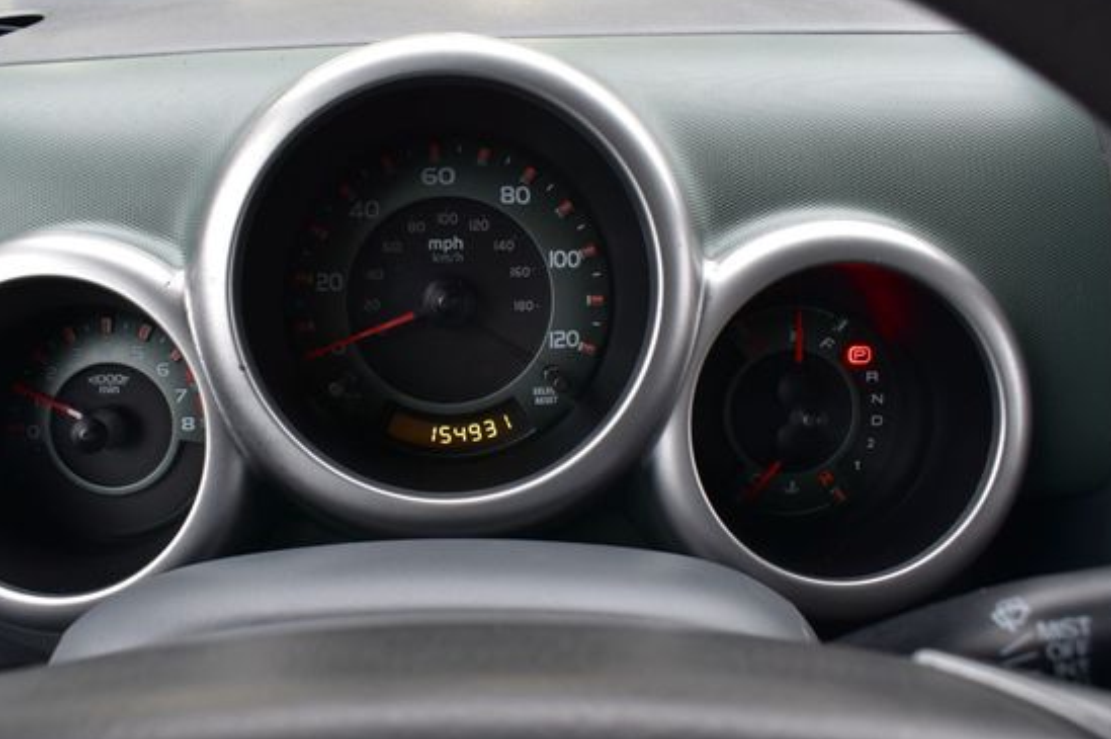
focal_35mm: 35
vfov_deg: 37.8
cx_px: 478
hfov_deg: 54.3
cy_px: 403
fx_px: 1079
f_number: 6.3
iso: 560
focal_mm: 20
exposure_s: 1/15
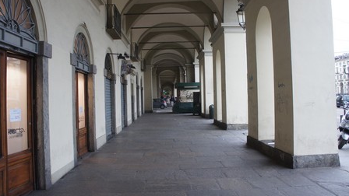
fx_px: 268
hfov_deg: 66.1
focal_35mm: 29
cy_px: 97
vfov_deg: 40.2
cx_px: 171
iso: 800
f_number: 4.5
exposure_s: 1/200
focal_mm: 18
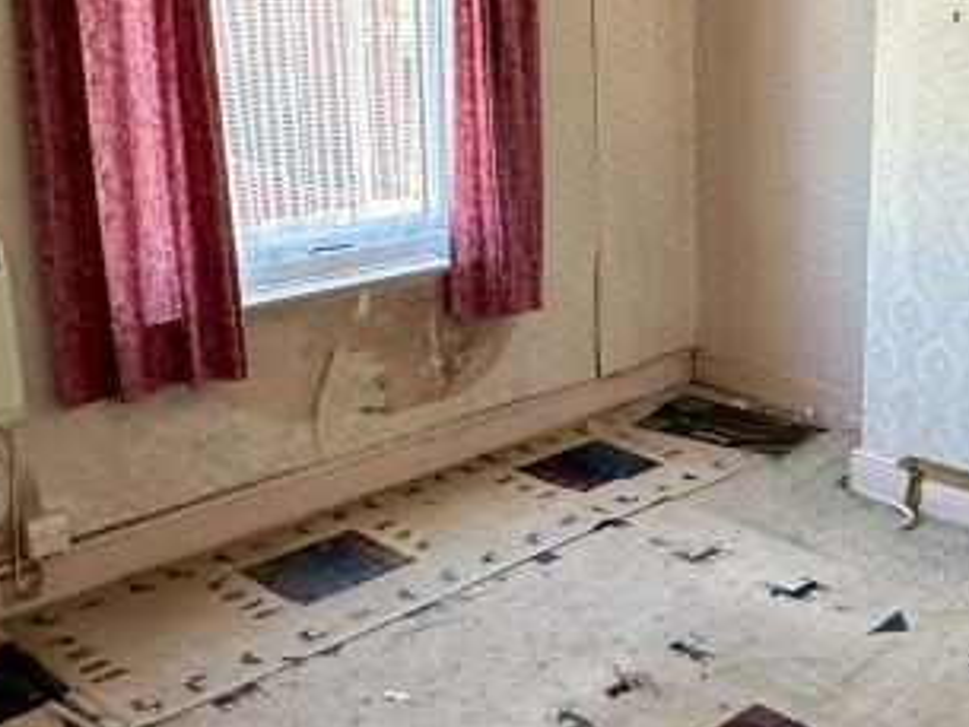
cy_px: 276
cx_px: 715
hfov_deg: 39.4
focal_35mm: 47
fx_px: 1316
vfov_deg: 30.8
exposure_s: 1/99
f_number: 2.2
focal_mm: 2.22
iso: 250
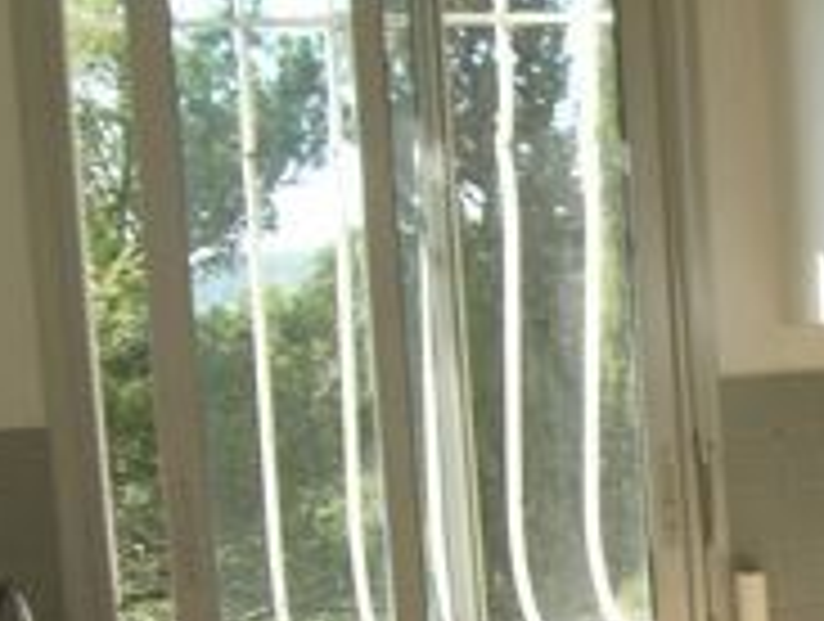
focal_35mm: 89
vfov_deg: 15.8
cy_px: 806
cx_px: 838
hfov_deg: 21.2
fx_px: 2123
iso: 50
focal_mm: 5.7
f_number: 4.9
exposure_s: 1/39.3
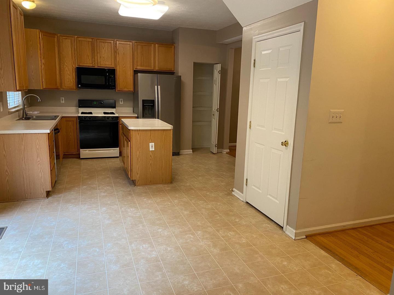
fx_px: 296
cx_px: 197
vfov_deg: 53.1
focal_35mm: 26
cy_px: 148
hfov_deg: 67.3
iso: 125
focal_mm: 4.25
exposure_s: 1/60
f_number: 1.8
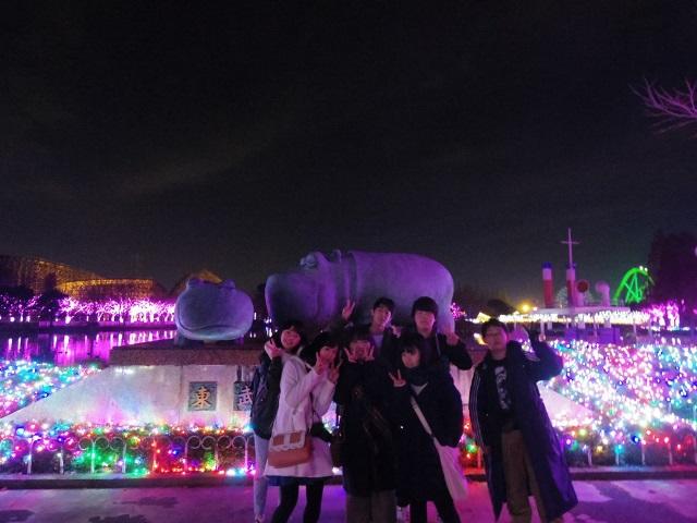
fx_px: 463
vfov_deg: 58.9
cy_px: 262
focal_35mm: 23
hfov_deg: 73.9
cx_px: 348
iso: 3200
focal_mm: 5
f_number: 2.8
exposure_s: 1/8
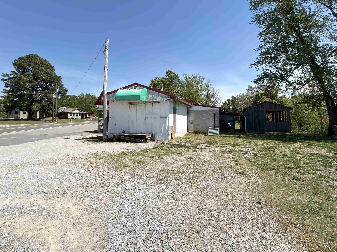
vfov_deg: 74.3
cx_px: 178
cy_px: 109
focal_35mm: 17
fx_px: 165
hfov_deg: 90.9
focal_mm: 2.22
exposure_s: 1/741
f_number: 2.2
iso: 20
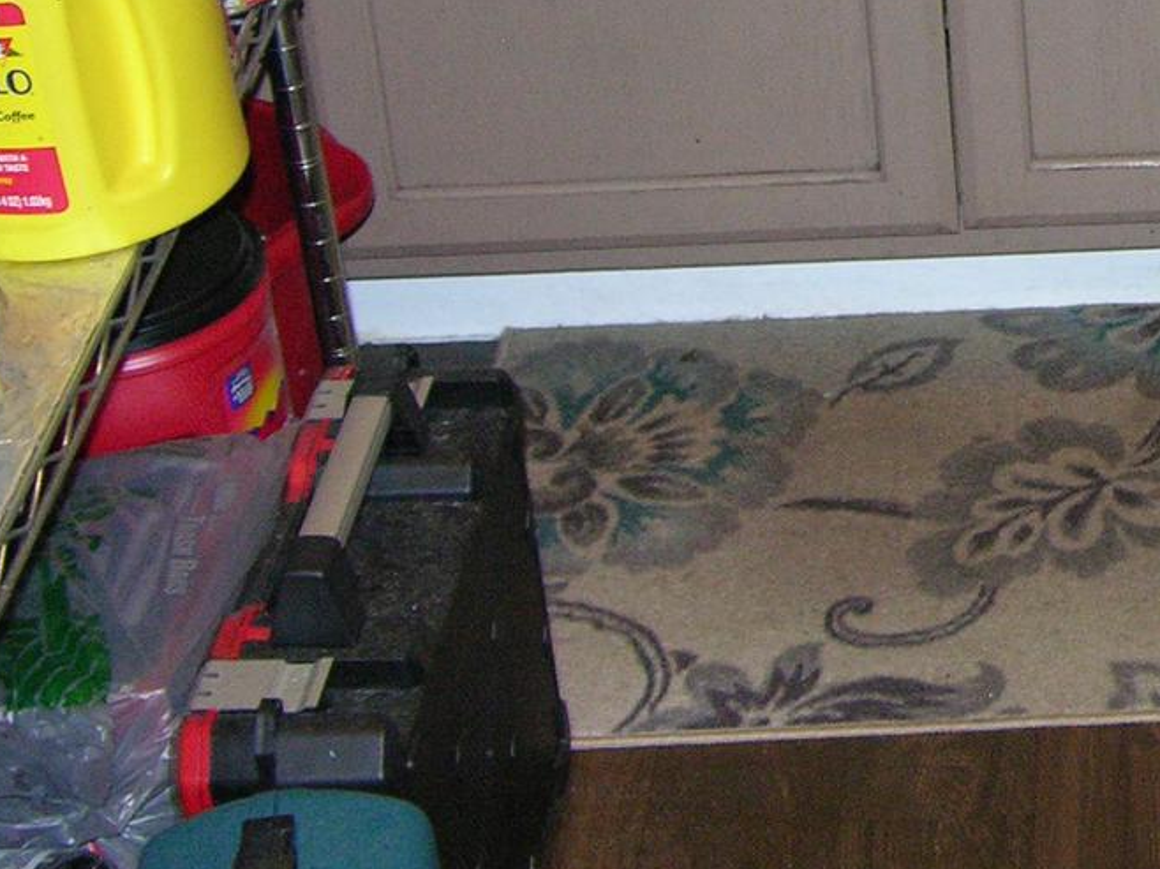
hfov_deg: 17.2
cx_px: 1387
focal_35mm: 109
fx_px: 3651
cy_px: 136
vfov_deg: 13.5
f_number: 2.8
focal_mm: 8.9
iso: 200
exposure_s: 1/60.1
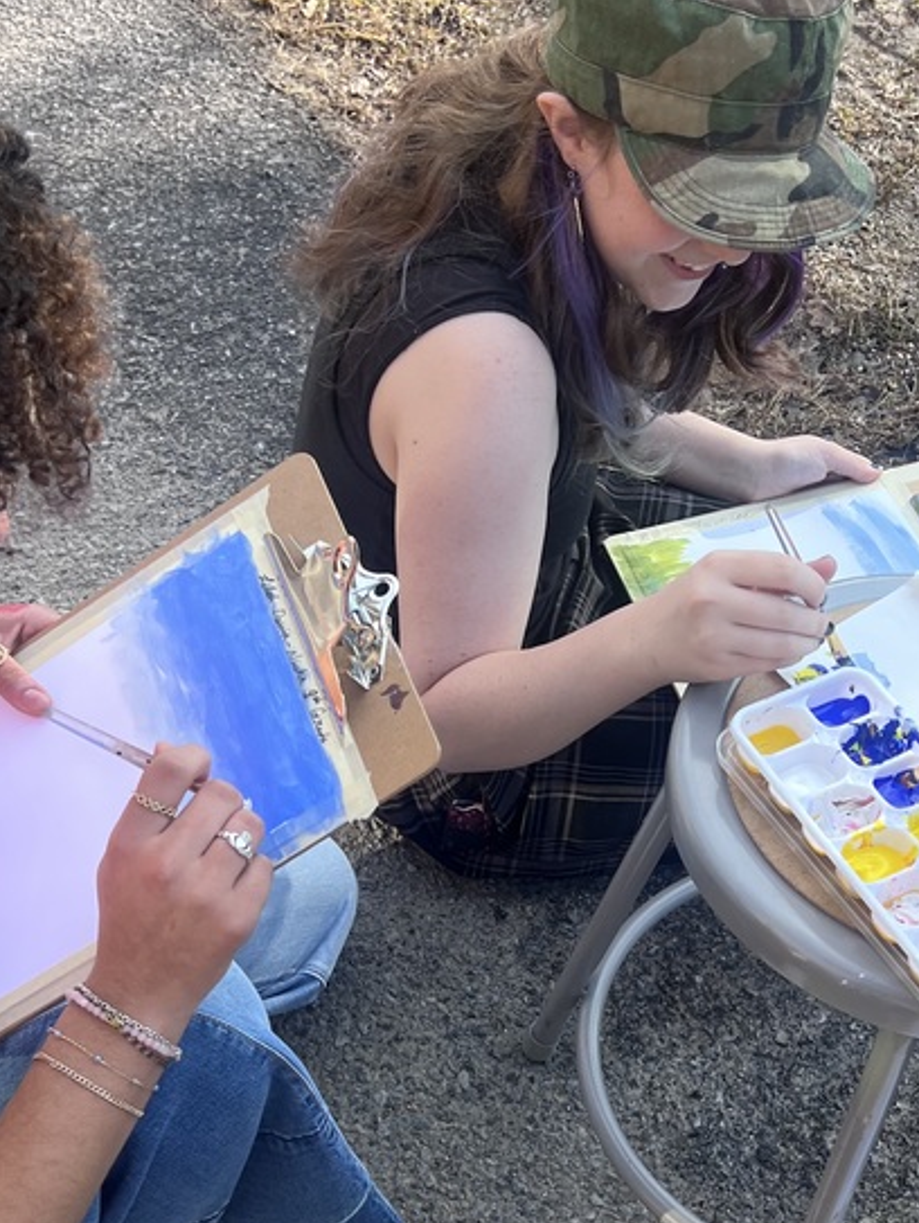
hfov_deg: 29.7
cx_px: 500
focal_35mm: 49
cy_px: 928
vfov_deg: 37.8
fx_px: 1732
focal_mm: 5.7
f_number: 1.5
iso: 50
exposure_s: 1/753
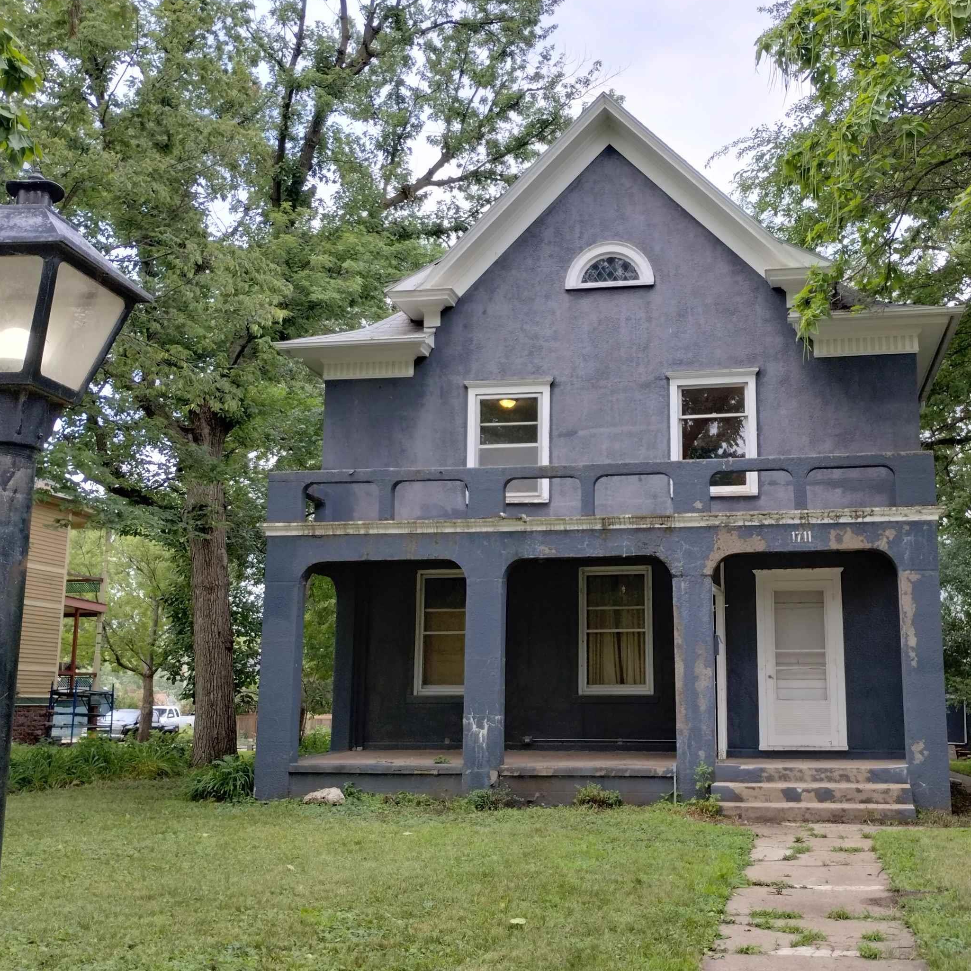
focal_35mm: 37
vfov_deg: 44.9
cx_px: 609
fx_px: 1174
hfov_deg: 44.5
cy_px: 494
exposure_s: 1/349
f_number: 1.8
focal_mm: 4.27
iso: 100
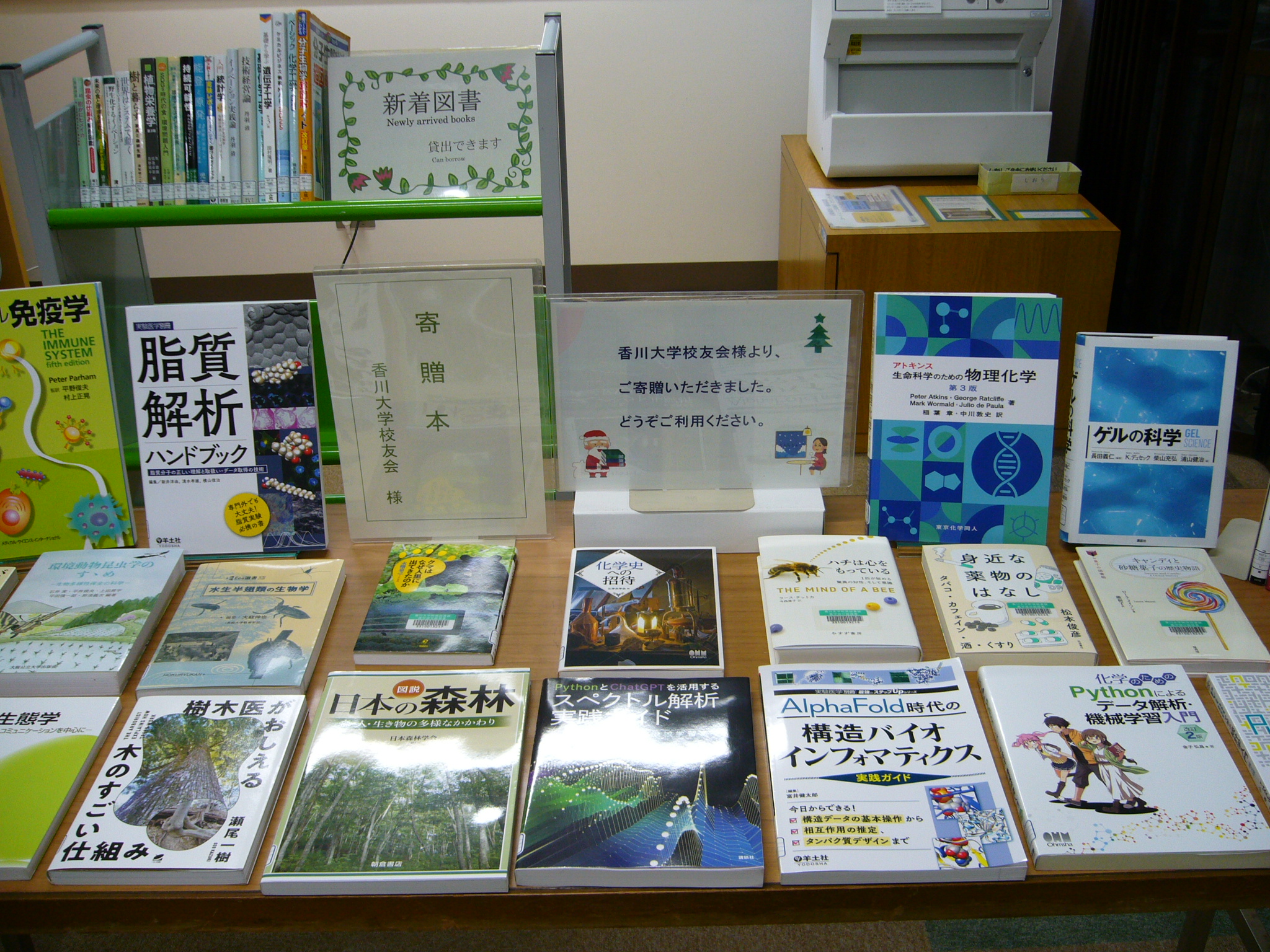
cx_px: 635
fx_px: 1284
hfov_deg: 52.6
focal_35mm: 35
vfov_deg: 40.7
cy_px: 476
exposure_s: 1/30
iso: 100
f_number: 2.8
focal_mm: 5.8
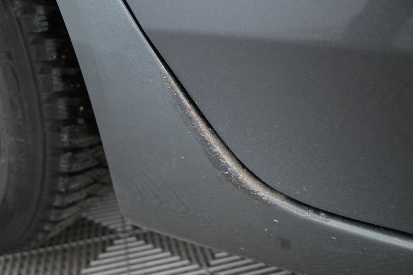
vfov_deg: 42.6
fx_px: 353
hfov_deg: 60.7
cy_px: 138
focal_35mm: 31
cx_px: 206
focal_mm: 20.5
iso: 2500
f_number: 3.8
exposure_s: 1/50
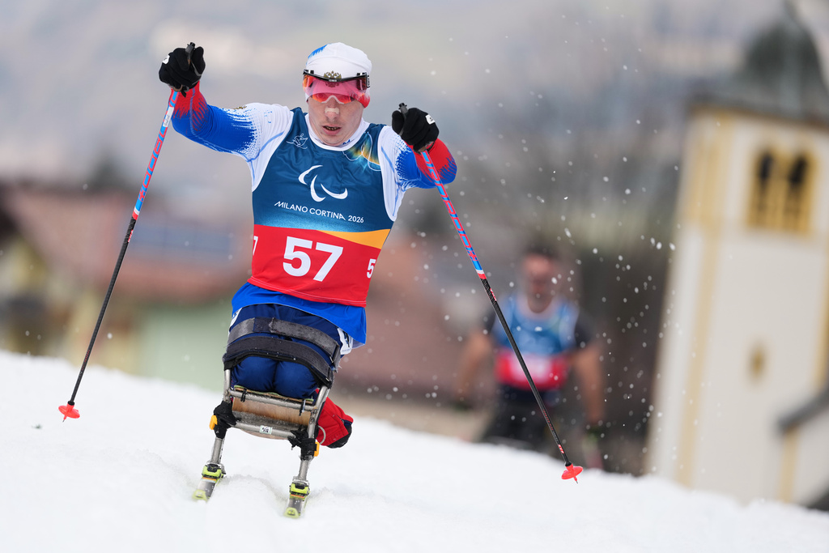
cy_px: 276
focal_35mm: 300
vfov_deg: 4.6
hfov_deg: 6.9
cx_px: 414
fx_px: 6909
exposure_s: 1/5000
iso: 500
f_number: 2.8
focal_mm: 300
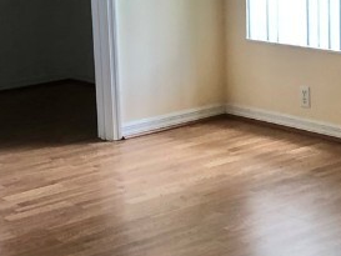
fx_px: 1035
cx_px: 210
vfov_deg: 14.0
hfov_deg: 18.7
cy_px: 55
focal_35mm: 105
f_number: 1.8
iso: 50
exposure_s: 1/15
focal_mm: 3.99
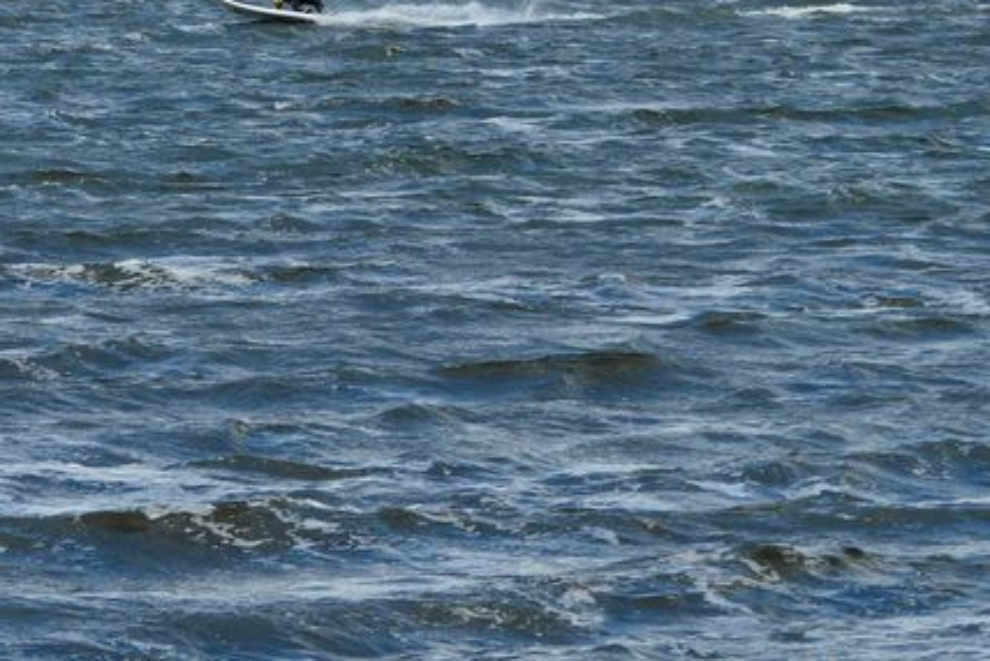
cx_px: 326
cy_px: -30
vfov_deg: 4.0
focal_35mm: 340
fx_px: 9356
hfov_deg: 6.1
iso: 100
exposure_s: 1/500
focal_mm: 28.8
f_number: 5.6
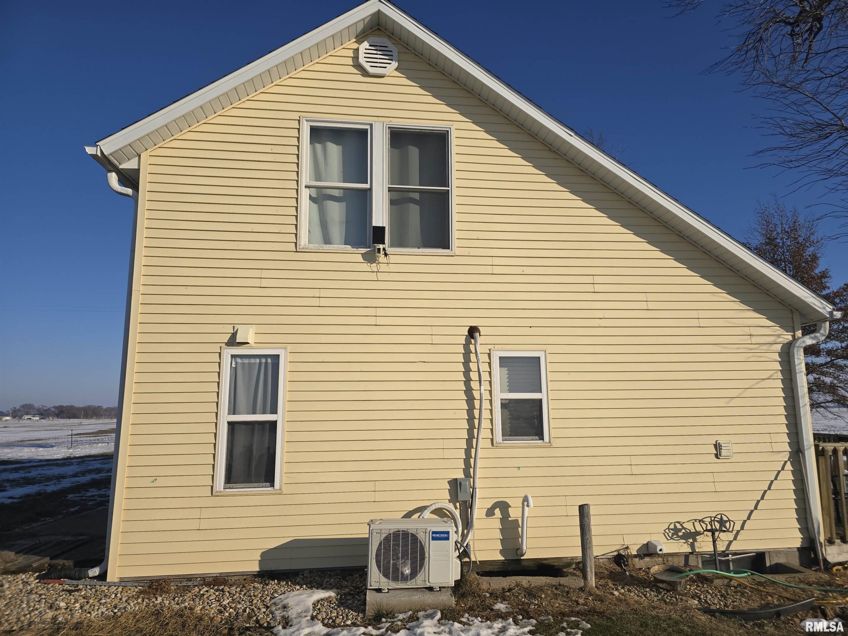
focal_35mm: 23
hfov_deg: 73.9
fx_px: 563
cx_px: 424
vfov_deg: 58.9
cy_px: 318
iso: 12
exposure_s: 1/1794
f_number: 1.7
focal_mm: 6.3
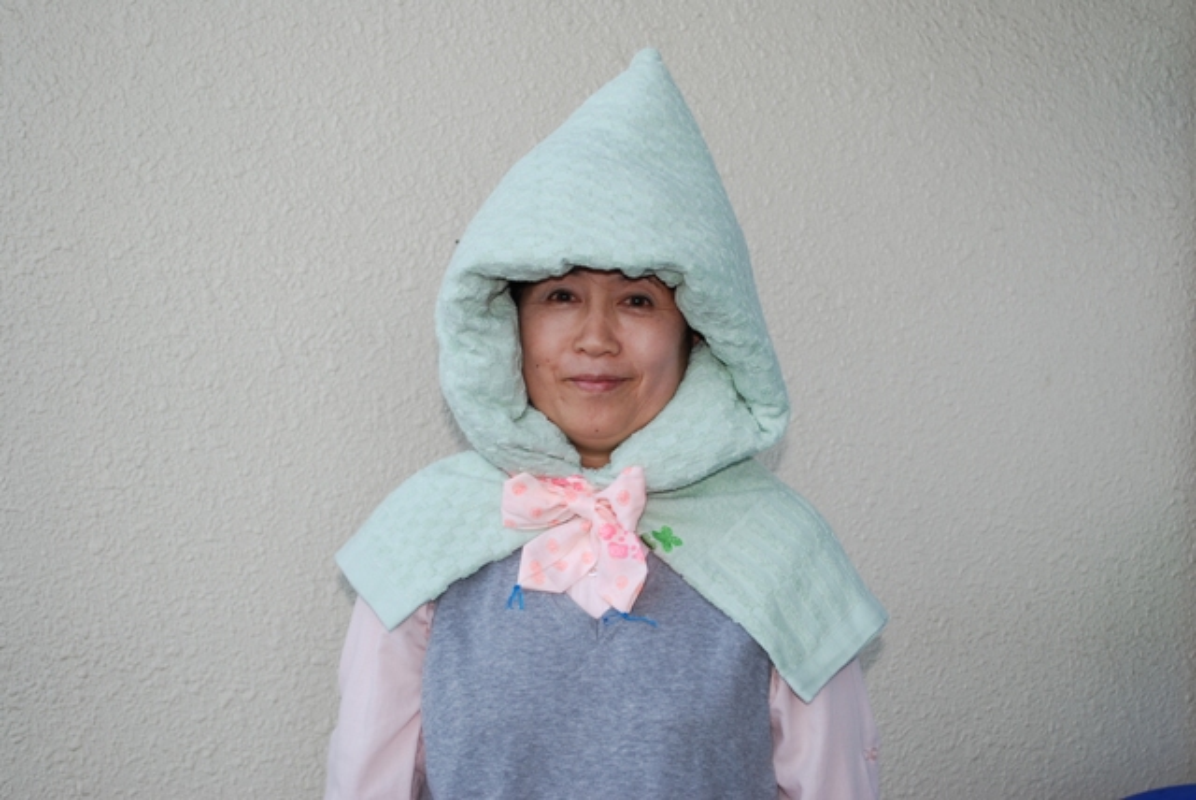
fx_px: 1696
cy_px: 400
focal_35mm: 51
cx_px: 598
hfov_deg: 38.8
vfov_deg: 26.5
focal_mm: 34
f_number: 5
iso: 200
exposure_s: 1/80
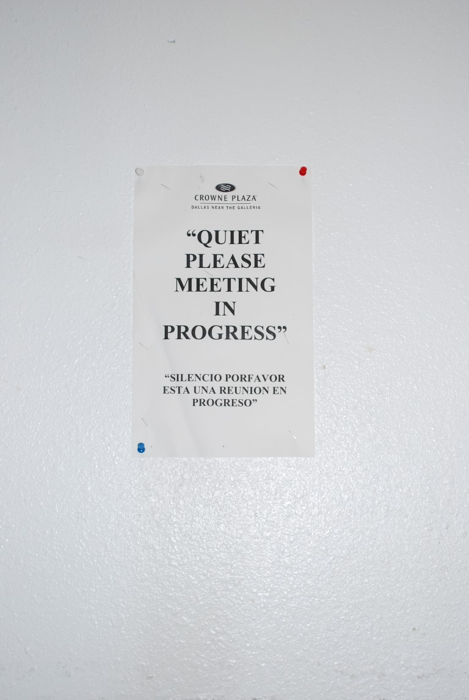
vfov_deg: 41.1
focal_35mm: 48
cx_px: 234
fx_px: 935
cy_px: 350
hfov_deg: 28.2
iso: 200
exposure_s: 1/60
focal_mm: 32
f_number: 5
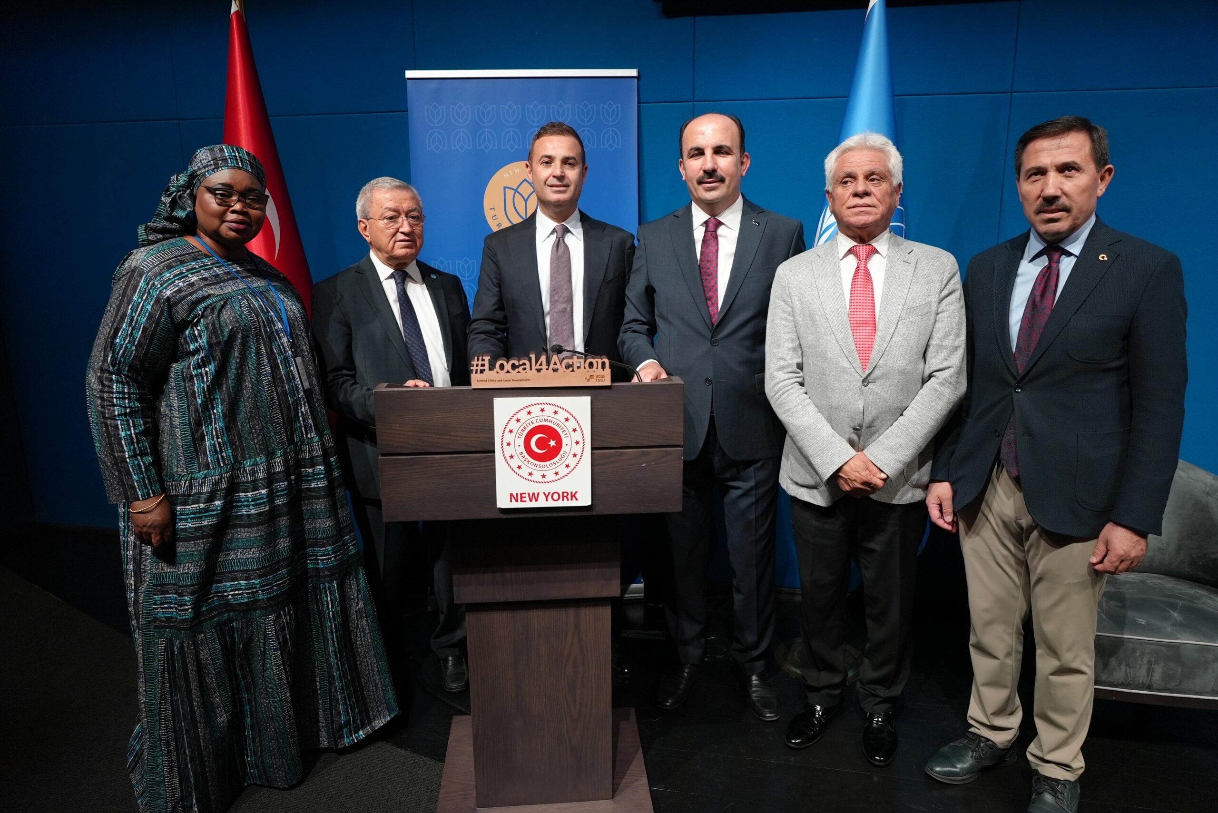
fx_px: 812
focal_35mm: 24
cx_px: 609
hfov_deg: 73.7
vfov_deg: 53.2
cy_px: 406
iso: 1000
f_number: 4
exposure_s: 1/160
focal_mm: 24
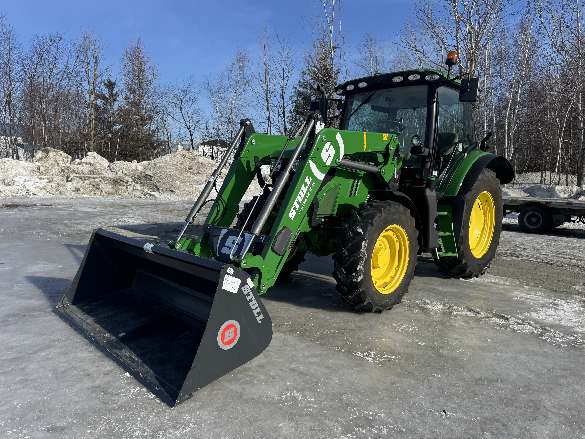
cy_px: 220
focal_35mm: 24
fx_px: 406
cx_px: 292
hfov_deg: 71.6
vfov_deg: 56.8
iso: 80
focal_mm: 6.76
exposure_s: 1/5348
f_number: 1.78
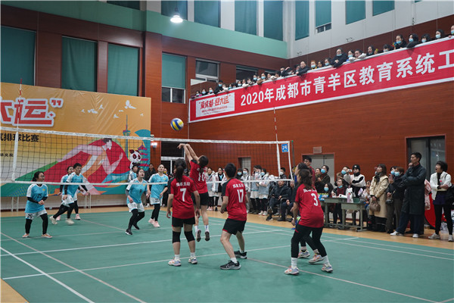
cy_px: 152
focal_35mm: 36
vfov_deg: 36.9
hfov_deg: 53.1
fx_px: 454
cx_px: 227
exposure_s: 1/160
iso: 2000
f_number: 4
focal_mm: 36
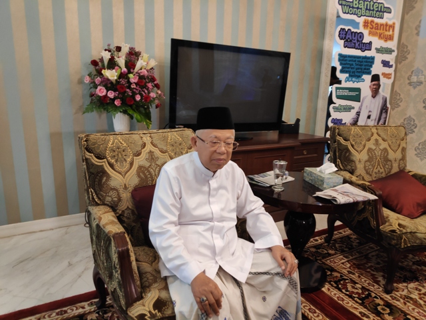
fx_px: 246
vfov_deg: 66.0
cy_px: 160
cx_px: 213
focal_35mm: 20
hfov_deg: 81.7
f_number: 1.9
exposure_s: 1/50
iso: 622
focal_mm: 3.94
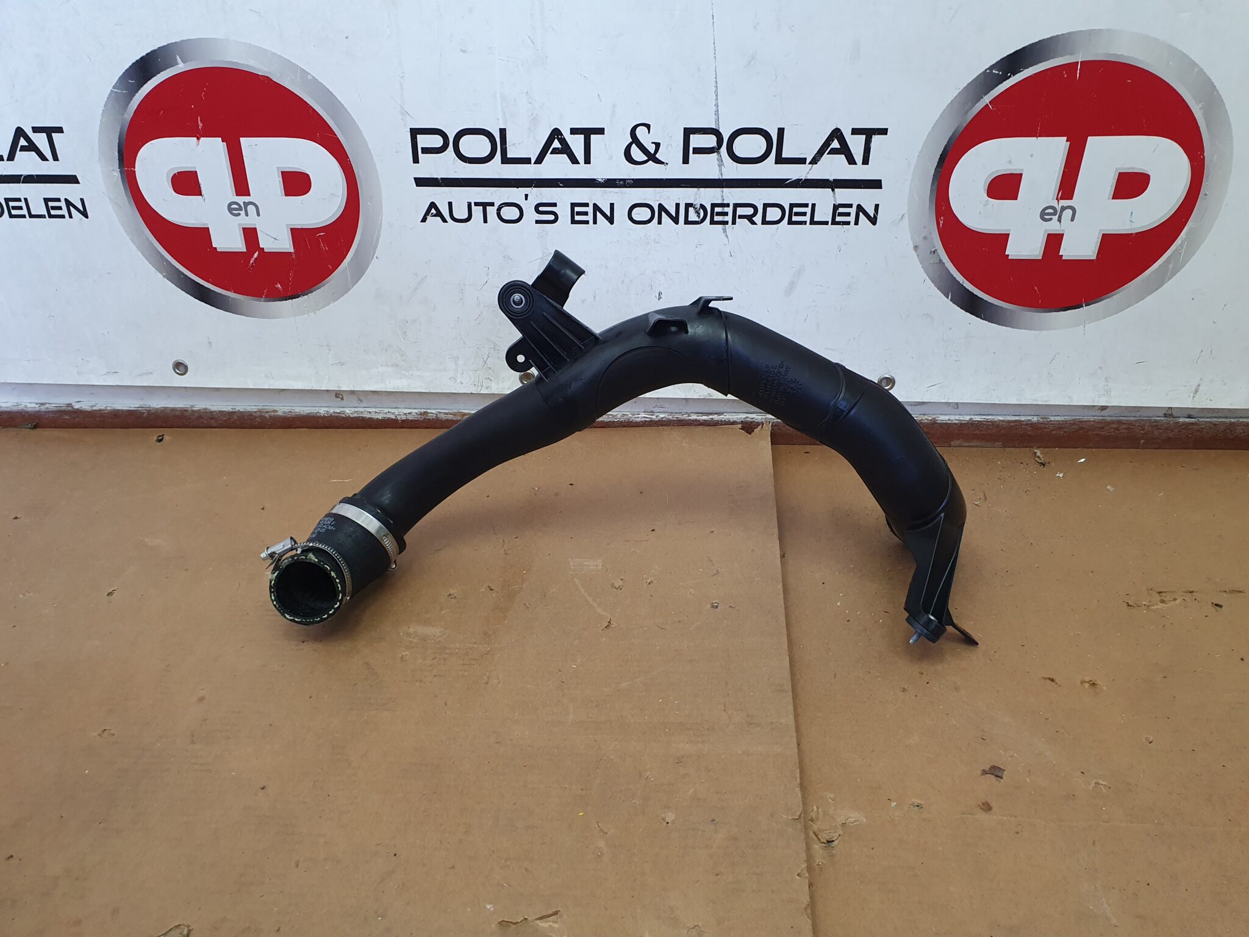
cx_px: 624
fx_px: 938
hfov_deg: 67.3
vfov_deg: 53.1
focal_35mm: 26
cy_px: 468
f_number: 2.4
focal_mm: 4.32
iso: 200
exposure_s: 1/100
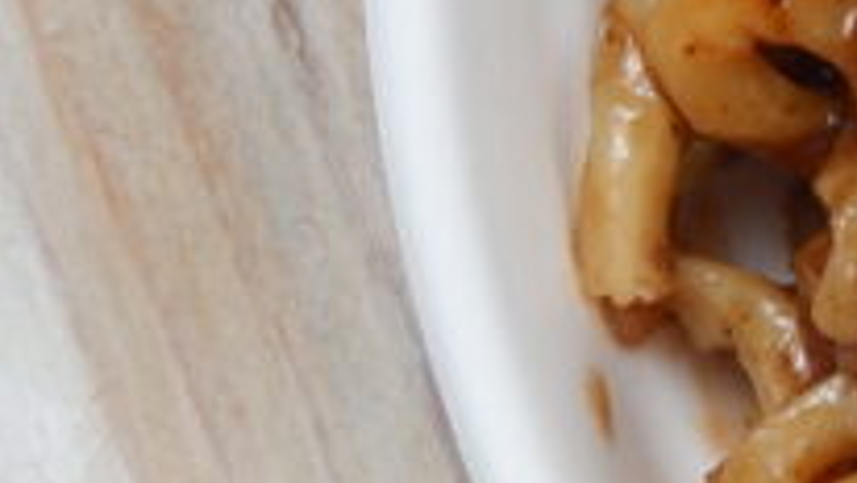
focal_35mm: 984
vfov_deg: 1.2
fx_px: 22366
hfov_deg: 2.2
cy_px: 29
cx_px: 2858
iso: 250
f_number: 8
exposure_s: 1/60
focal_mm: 84.8
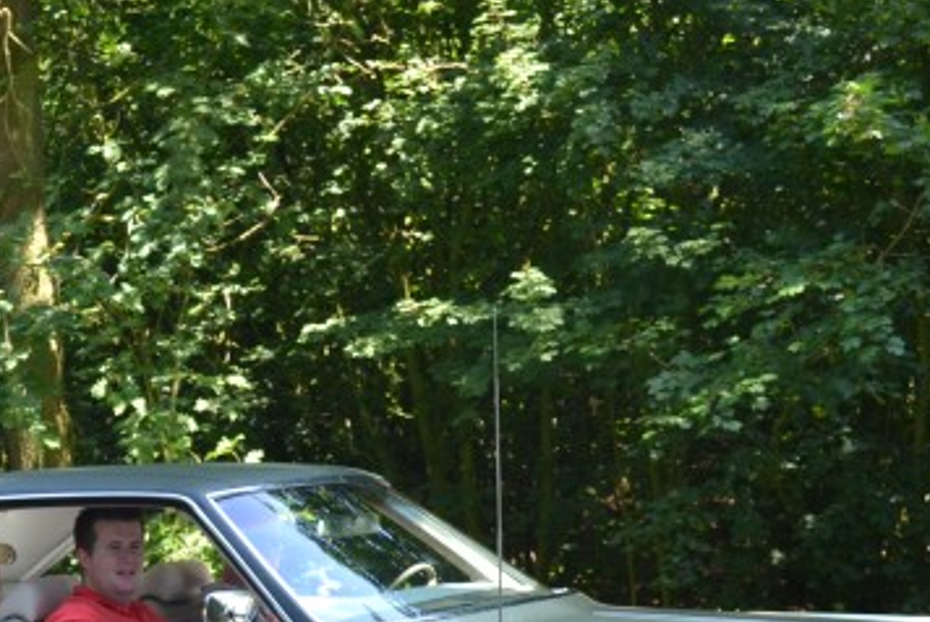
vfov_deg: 13.5
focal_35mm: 101
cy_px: 558
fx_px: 2611
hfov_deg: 20.1
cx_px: 248
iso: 320
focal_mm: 24
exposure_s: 1/125
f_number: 5.6
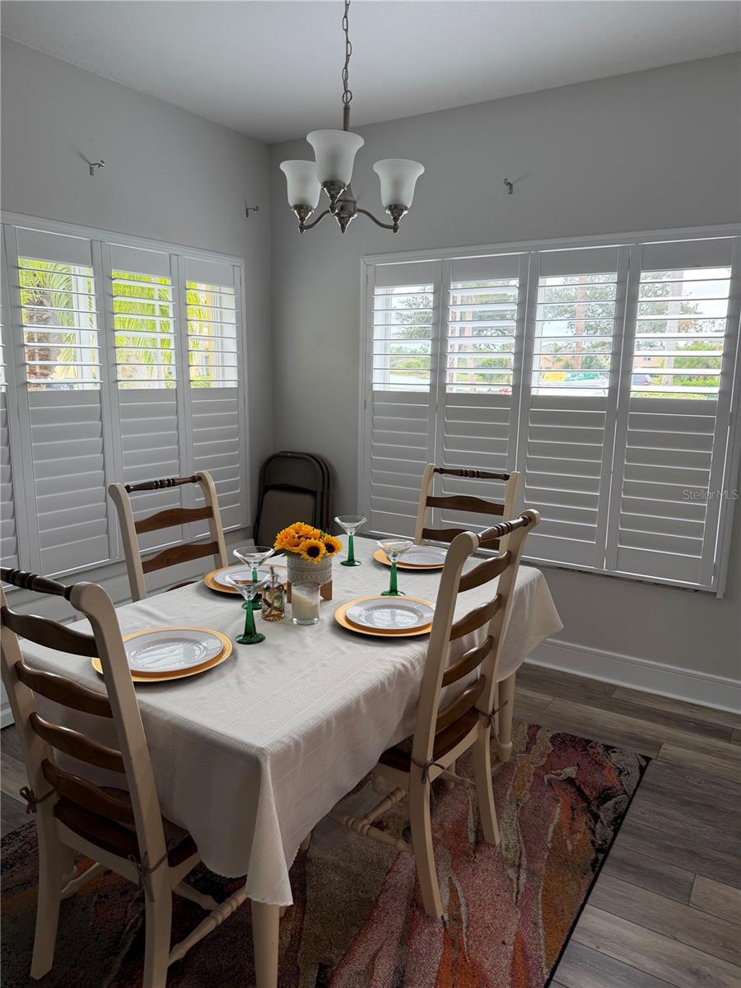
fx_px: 685
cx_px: 370
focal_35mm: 24
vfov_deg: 71.6
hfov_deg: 56.8
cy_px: 494
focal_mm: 6.76
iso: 80
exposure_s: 1/172
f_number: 1.78
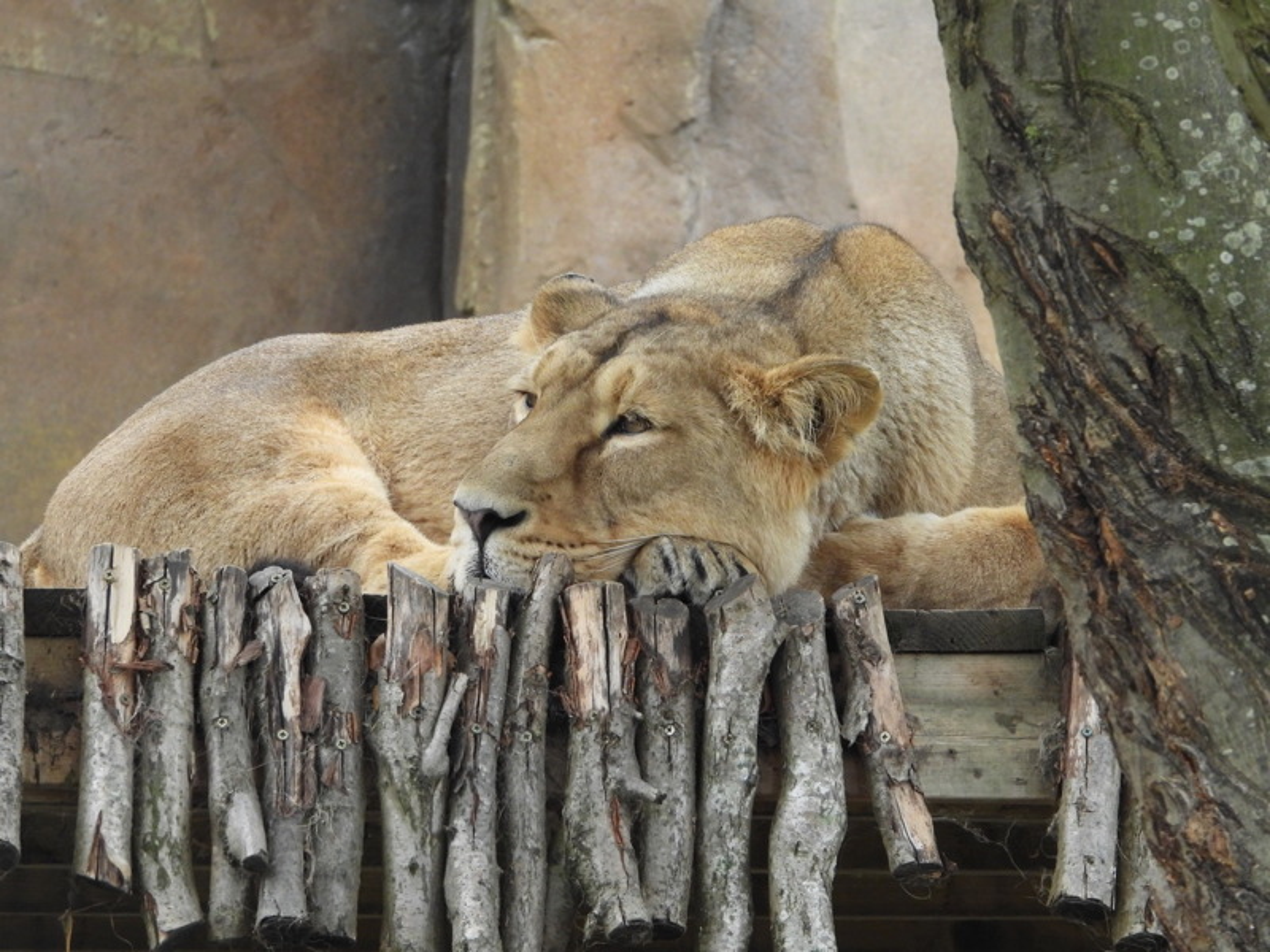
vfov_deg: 3.7
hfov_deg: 5.0
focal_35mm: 400
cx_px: 635
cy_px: 476
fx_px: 14675
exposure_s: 1/125
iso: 360
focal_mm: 71.9
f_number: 5
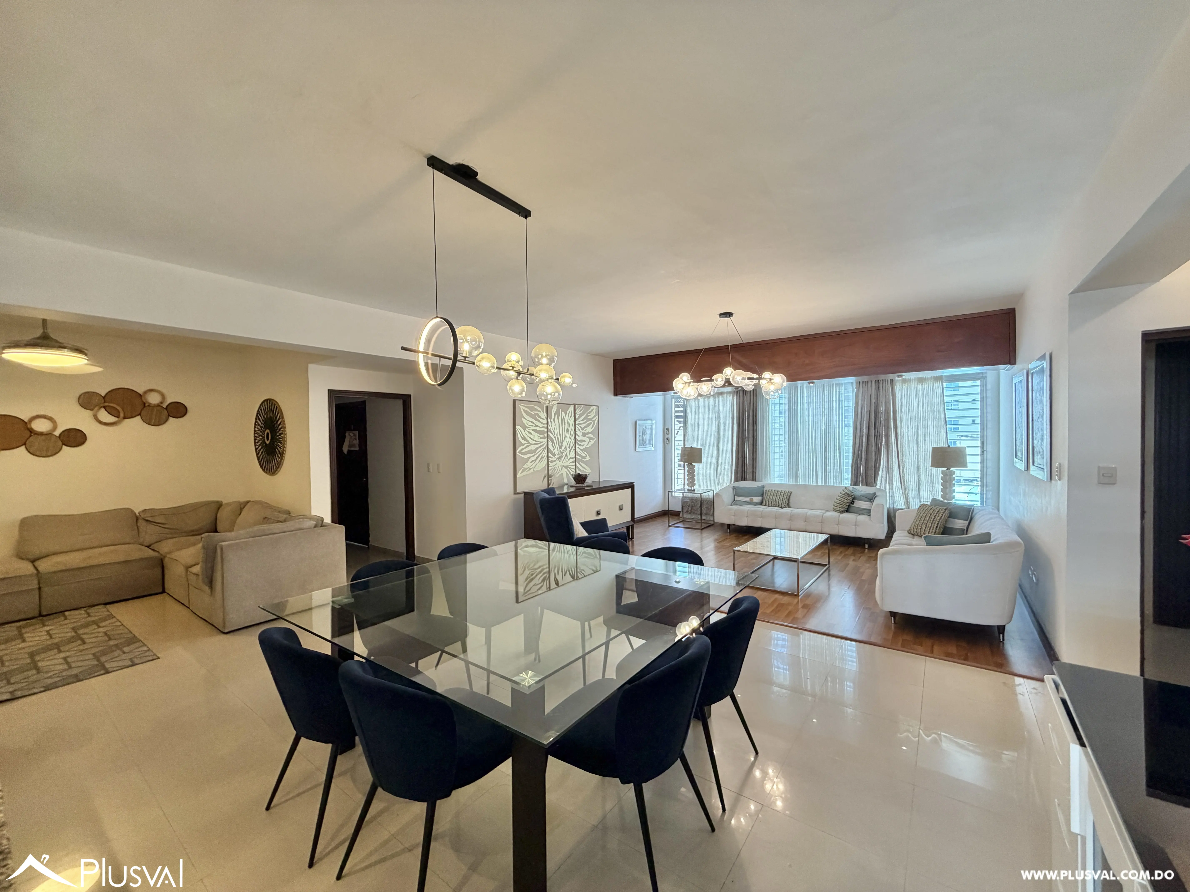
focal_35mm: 14
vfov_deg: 85.7
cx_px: 595
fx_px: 481
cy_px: 446
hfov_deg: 102.1
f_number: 2.2
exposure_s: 1/120
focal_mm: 2.22
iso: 250
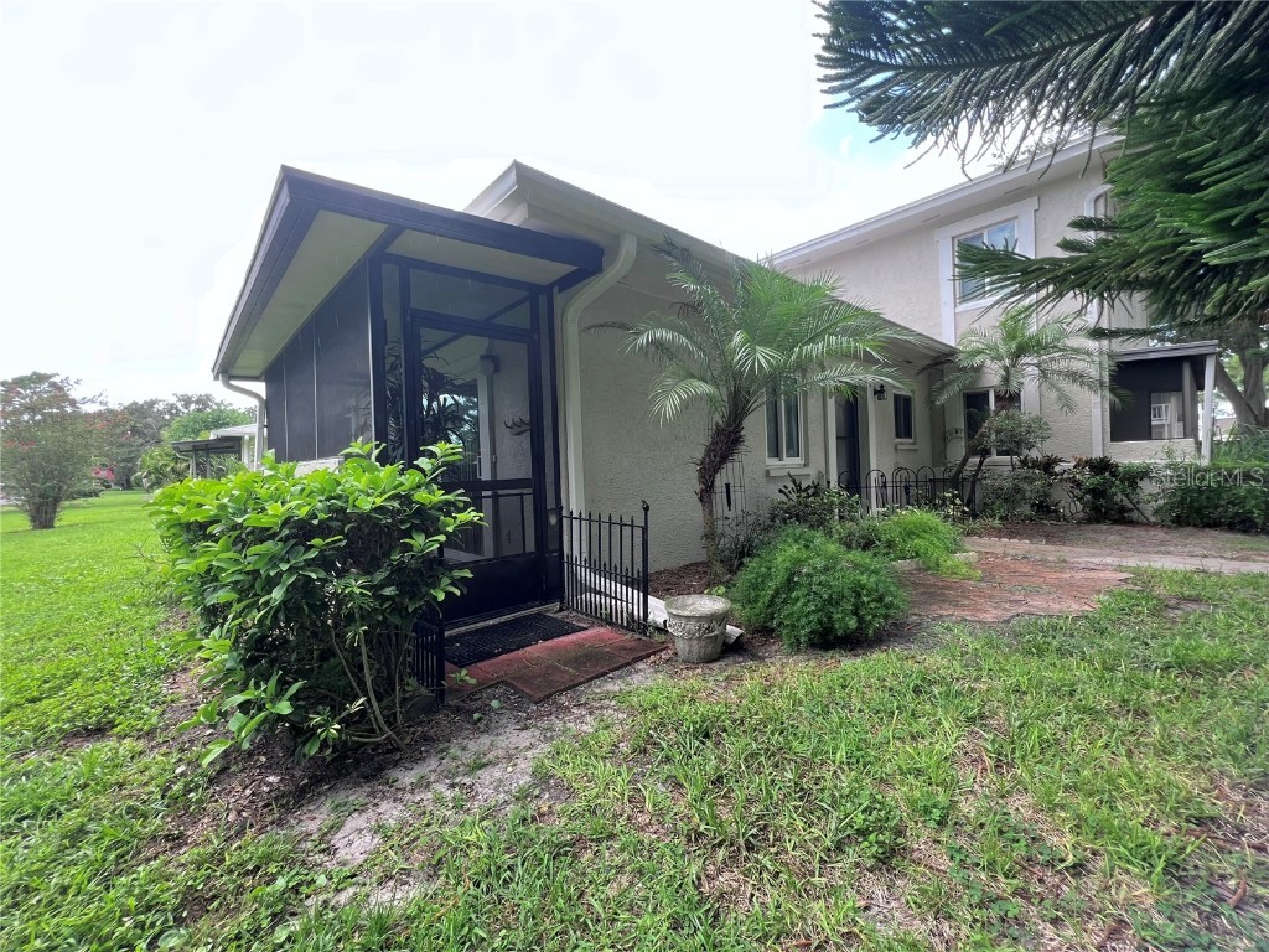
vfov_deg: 89.9
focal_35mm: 13
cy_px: 476
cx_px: 634
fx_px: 477
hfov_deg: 106.2
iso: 40
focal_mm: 1.57
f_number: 1.8
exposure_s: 1/99
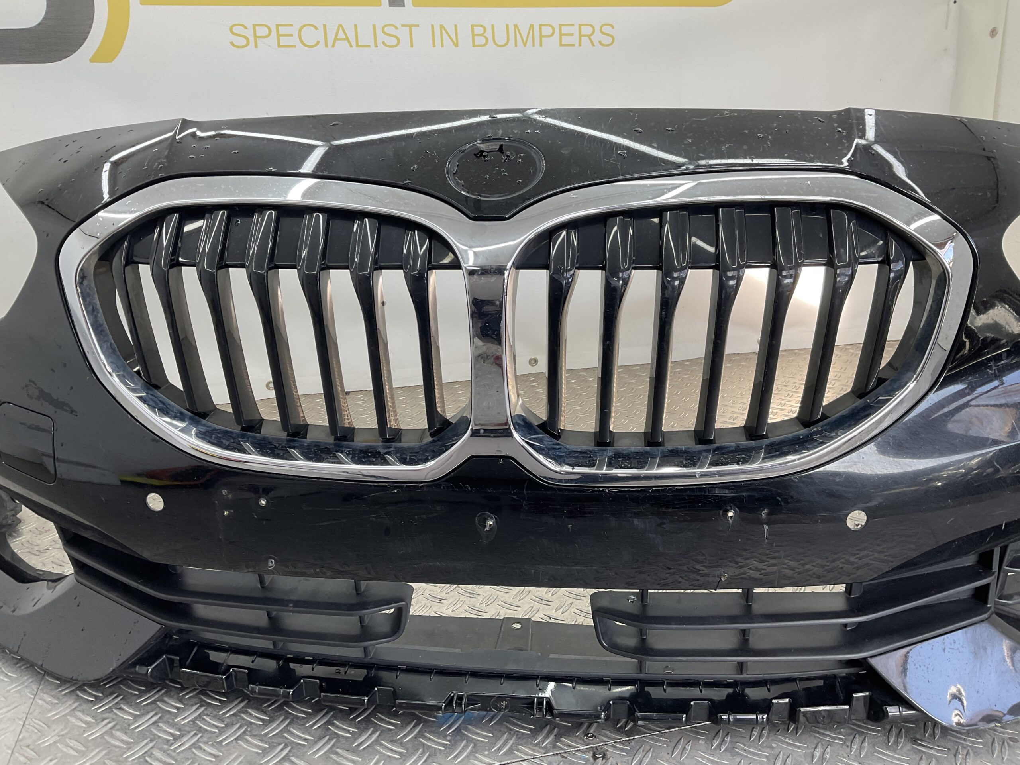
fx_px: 855
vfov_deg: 48.2
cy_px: 382
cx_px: 510
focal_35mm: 29
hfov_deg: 61.7
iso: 25
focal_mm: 3
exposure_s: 1/120
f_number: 1.8
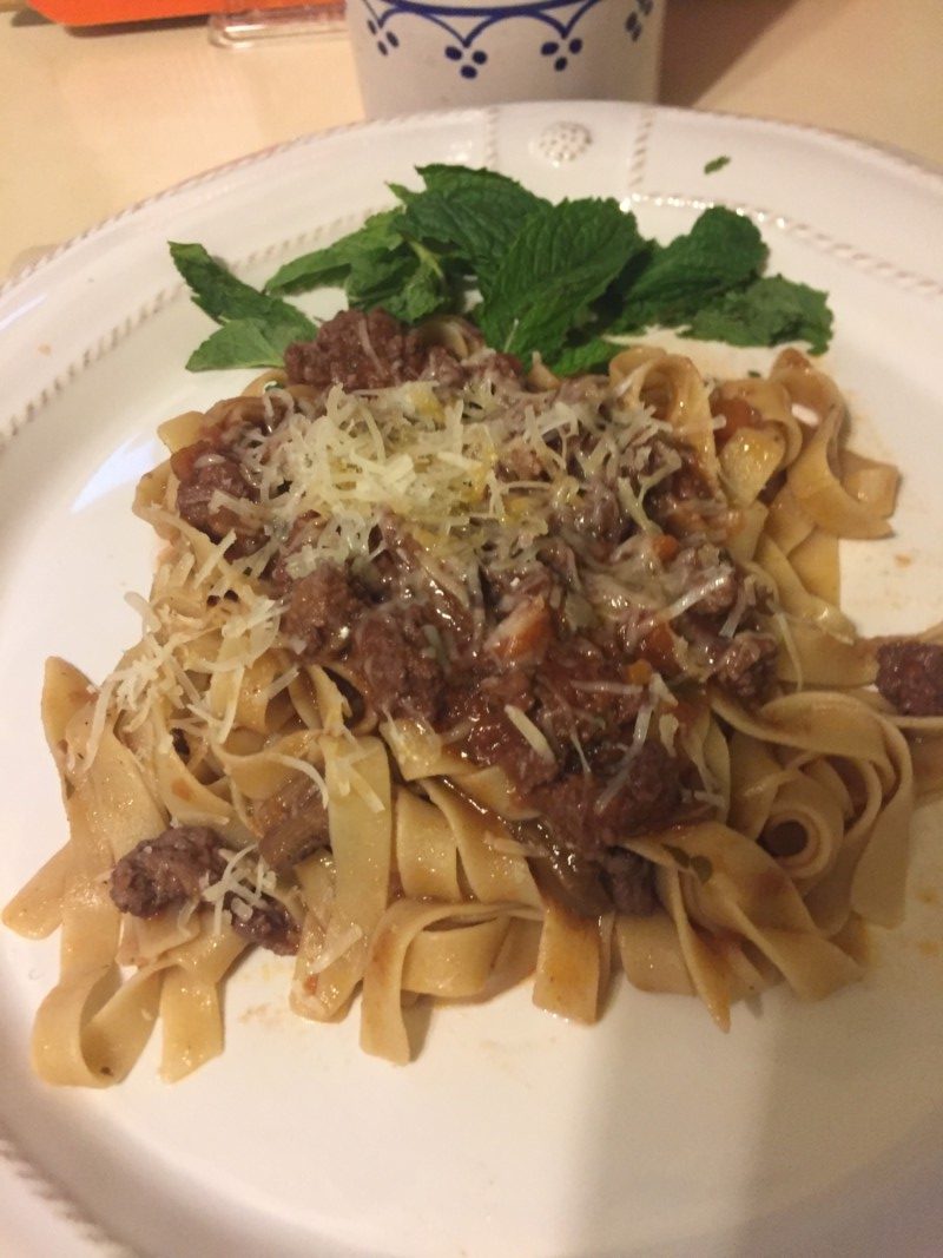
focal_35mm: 29
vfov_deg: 61.7
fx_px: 1054
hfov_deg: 48.2
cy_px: 629
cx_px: 472
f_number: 2.2
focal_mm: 4.15
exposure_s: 1/30
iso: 200
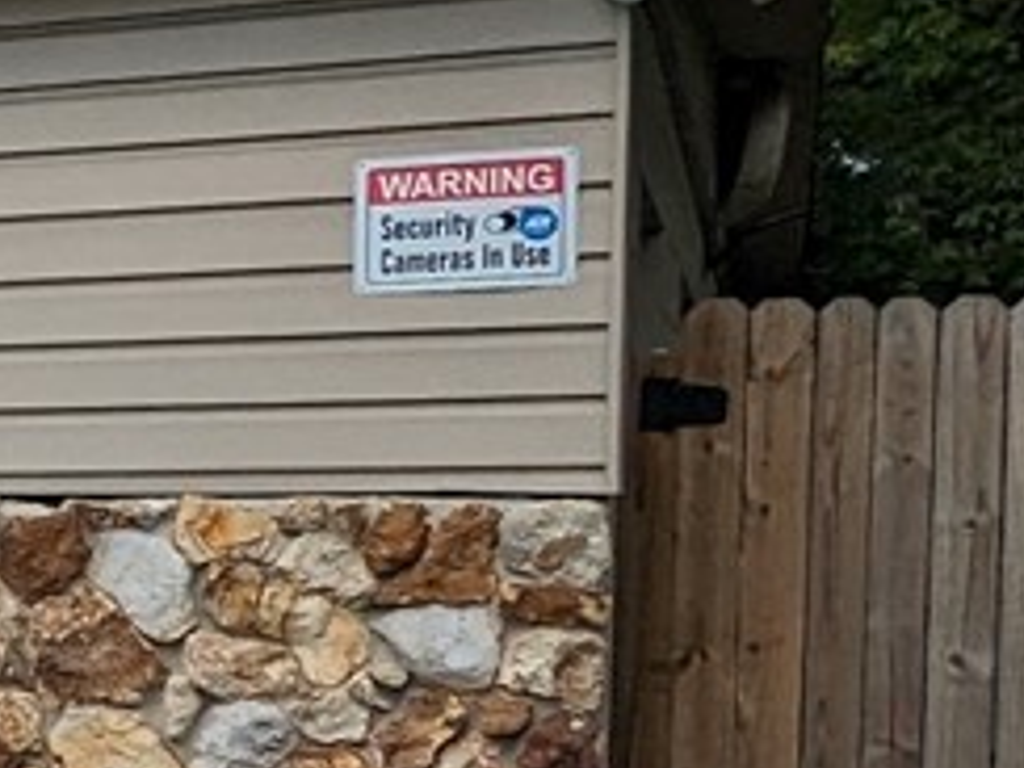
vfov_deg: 14.0
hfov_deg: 13.6
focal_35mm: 105
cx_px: -1431
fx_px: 3106
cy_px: 667
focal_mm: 2.35
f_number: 2.2
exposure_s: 1/2381
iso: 52
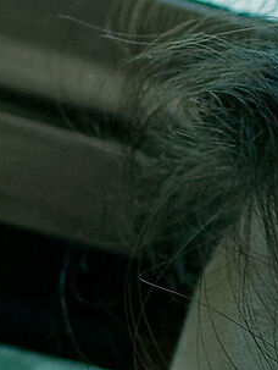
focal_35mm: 949
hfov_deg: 1.6
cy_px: 987
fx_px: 10140
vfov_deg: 2.1
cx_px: 37
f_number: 2.8
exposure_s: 1/400
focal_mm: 60
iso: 200
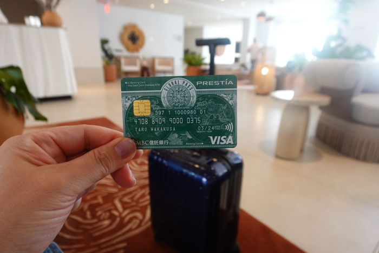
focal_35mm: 21
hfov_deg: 81.2
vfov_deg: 59.6
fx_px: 221
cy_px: 126
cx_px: 190
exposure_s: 1/125
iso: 800
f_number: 2.8
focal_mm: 7.95
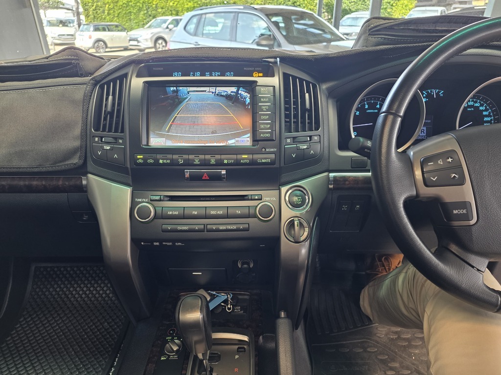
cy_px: 188
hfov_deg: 73.9
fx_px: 333
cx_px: 250
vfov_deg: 58.9
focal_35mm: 23
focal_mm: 6.25
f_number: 1.7
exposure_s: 1/67.6
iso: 200
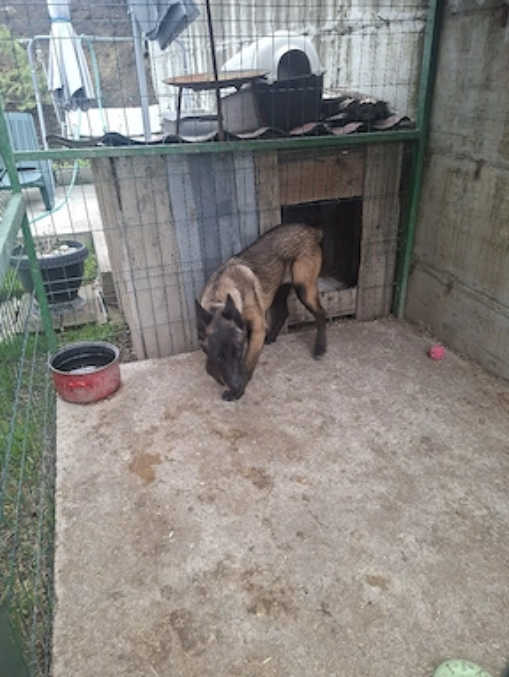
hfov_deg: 56.9
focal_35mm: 24
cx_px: 251
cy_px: 345
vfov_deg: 71.5
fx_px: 470
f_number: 1.8
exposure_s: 1/100
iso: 320
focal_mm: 5.54
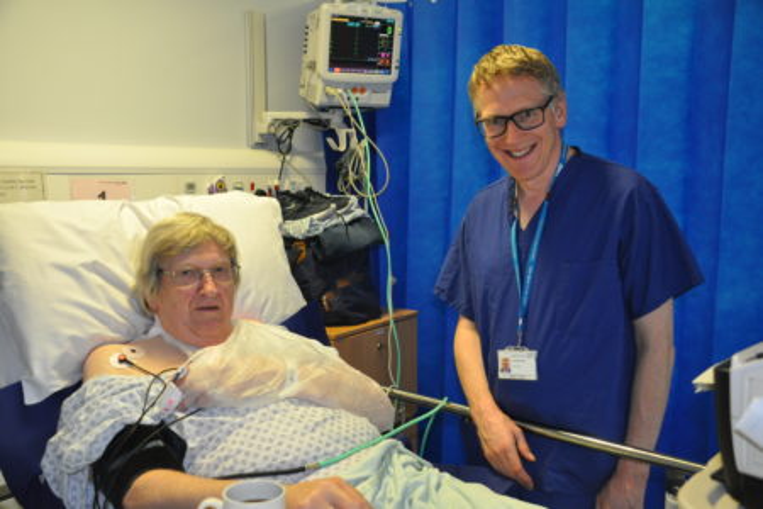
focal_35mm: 36
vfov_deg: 36.9
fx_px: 763
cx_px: 382
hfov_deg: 53.1
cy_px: 254
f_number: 3.8
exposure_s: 1/60
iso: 800
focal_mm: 24
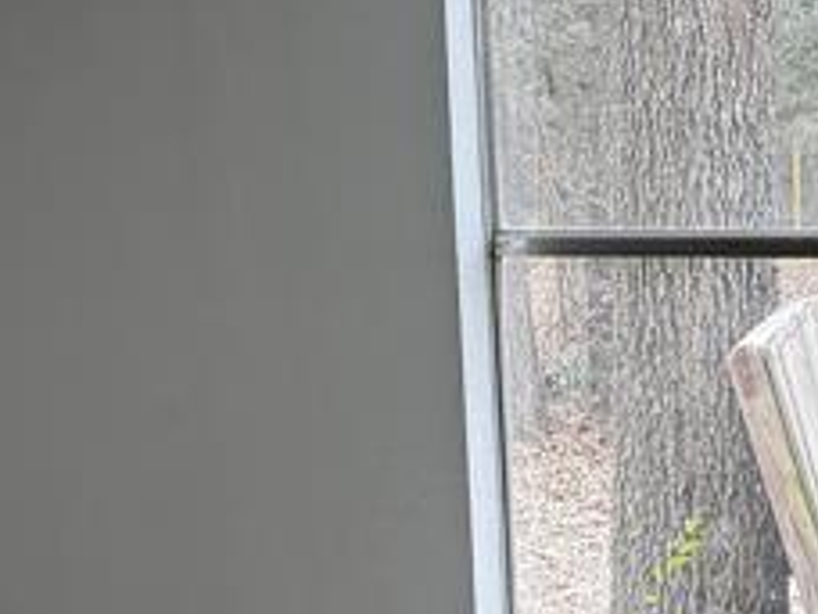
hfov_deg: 17.9
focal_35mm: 108
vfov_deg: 13.6
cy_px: 499
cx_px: 743
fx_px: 2552
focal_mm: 6.76
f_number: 1.78
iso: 64
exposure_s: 1/128
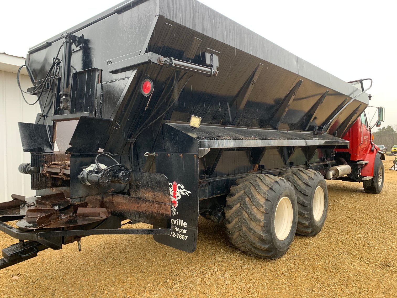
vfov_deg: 53.1
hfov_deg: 67.3
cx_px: 198
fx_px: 298
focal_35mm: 26
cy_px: 149
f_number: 1.8
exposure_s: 1/121
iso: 80
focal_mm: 4.25
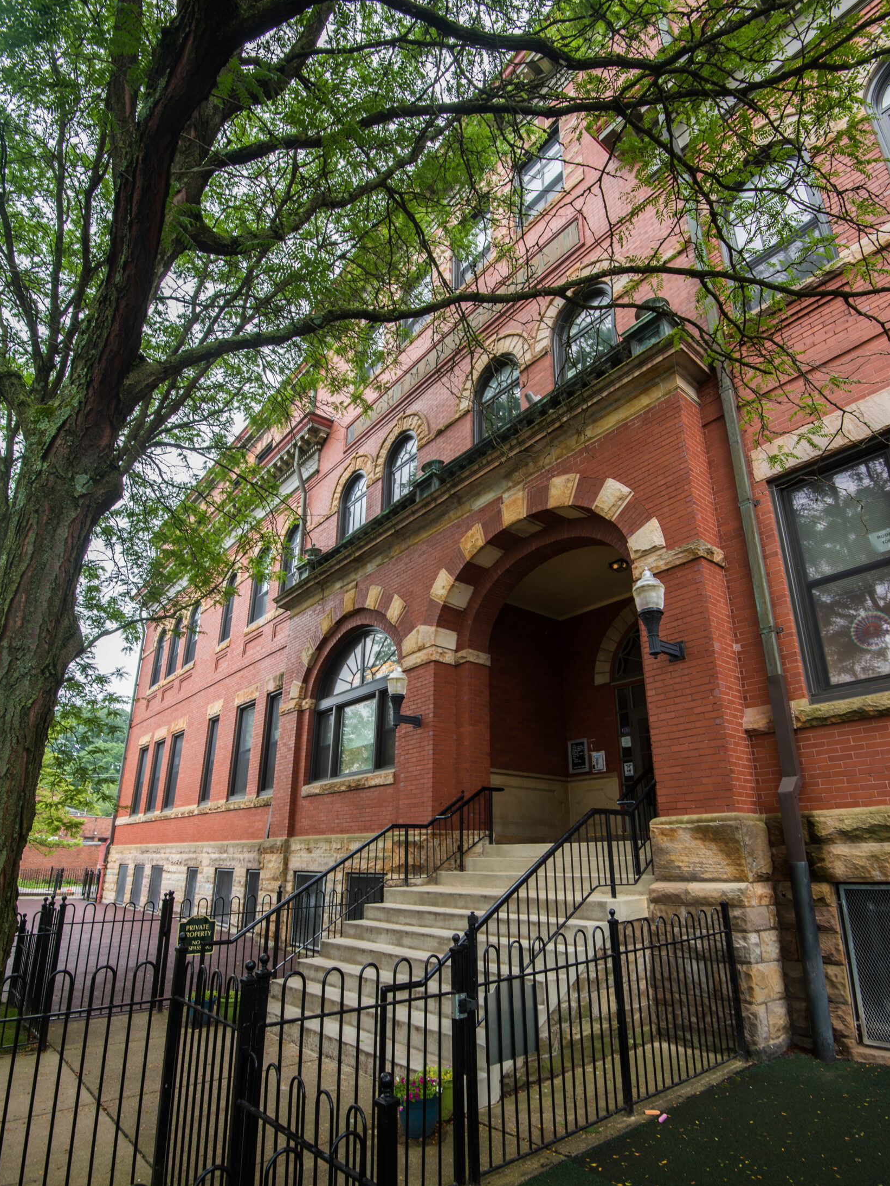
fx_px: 617
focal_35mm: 18
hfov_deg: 71.6
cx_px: 456
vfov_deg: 87.6
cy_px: 638
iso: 110
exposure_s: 1/15
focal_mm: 16
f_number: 9
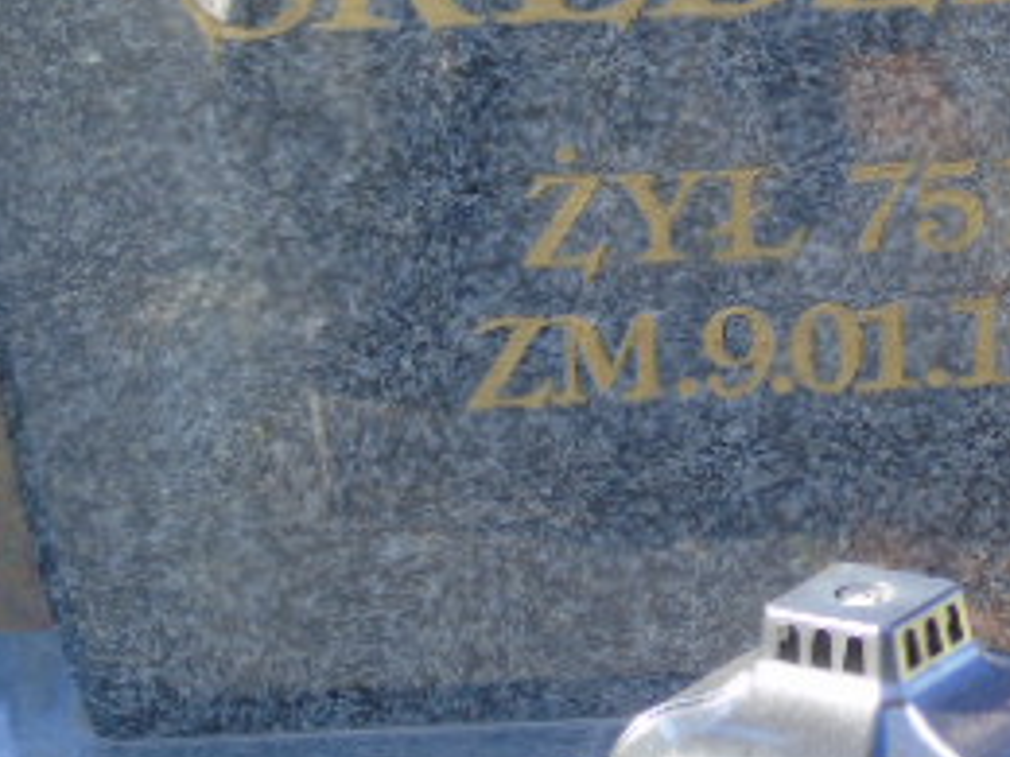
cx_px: 991
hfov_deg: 7.4
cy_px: 66
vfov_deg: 5.6
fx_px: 7761
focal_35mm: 266
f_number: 4.4
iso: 80
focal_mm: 19
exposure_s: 1/40
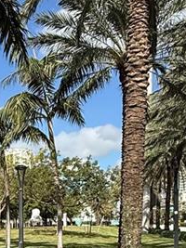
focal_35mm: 63
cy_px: 268
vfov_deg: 28.2
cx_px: -3
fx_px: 452
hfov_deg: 22.3
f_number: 2.2
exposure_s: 1/2506
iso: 50
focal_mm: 2.22
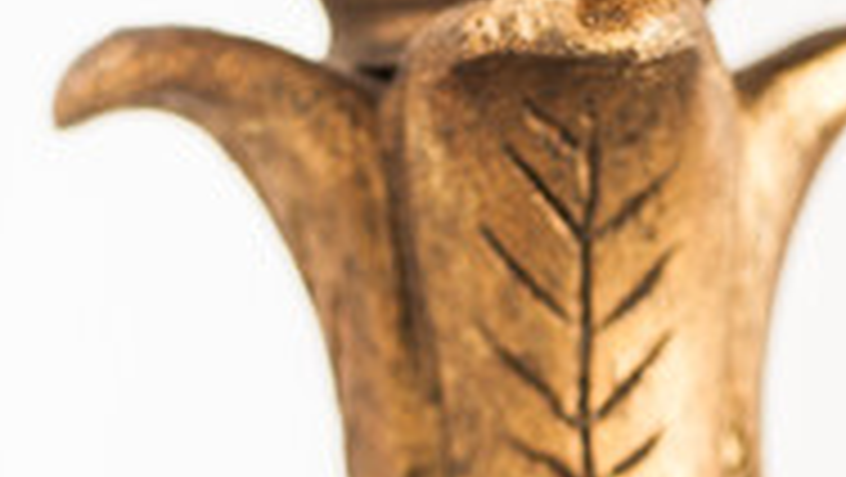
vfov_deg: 3.8
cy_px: 918
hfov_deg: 6.7
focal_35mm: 321
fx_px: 7205
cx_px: 562
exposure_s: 1/8
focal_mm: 60
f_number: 3.2
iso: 100
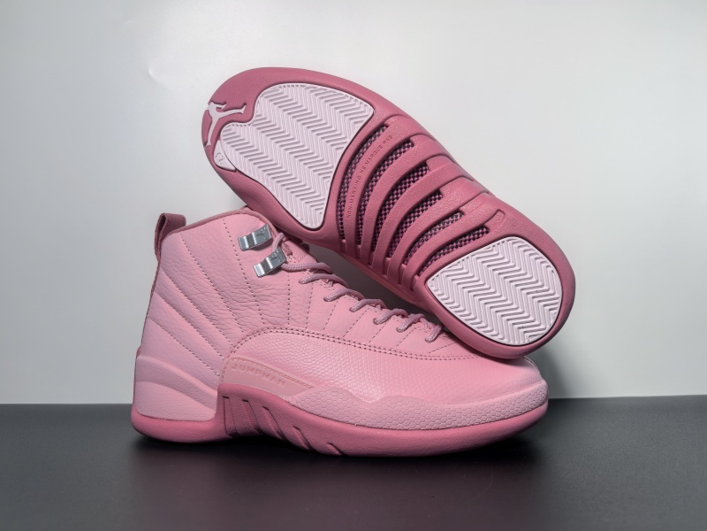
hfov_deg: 65.3
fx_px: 551
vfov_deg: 51.4
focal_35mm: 27
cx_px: 354
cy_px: 266
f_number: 2
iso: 50
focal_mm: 6.98
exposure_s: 1/329
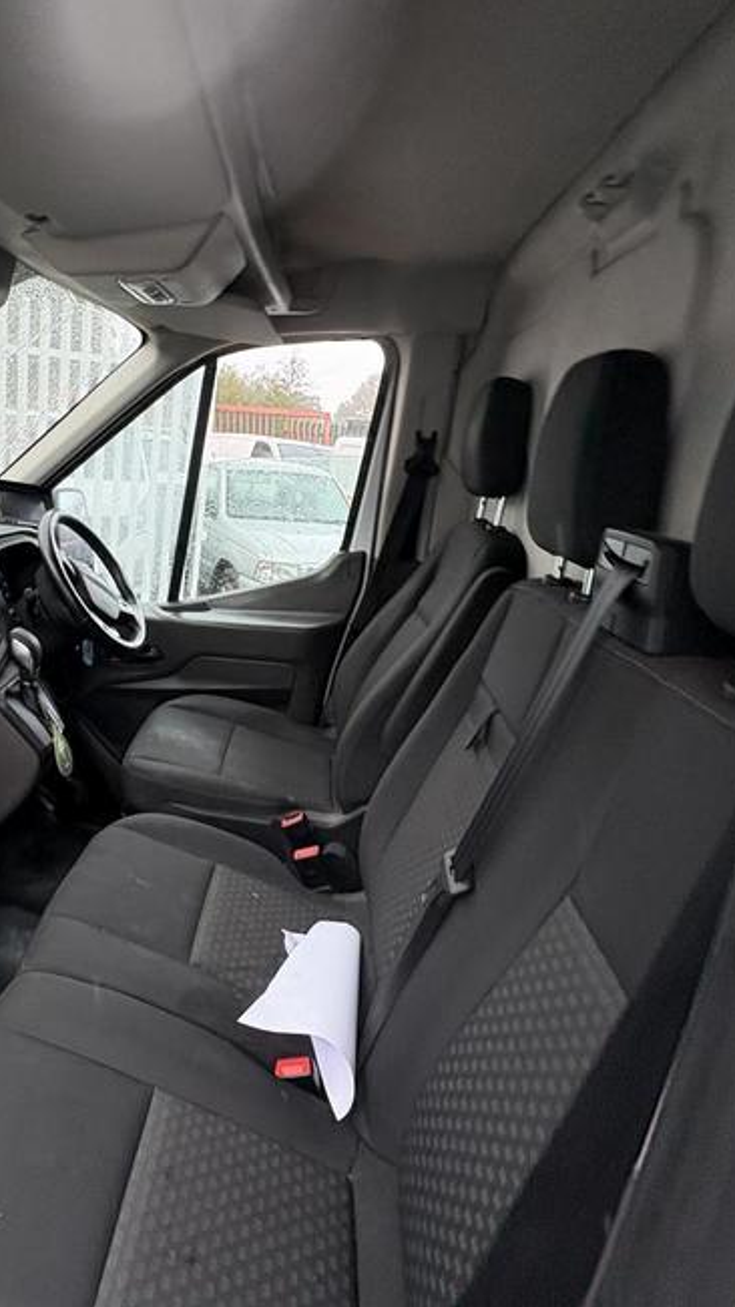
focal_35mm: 21
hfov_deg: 50.5
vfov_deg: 83.8
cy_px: 636
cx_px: 153
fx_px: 728
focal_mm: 2.22
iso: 64
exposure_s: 1/102
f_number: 2.2
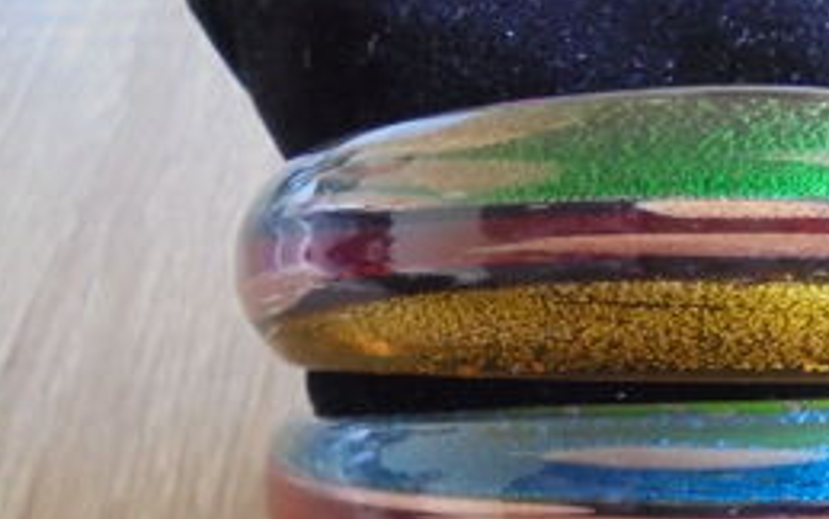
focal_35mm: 51
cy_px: 516
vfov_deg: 24.3
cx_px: 698
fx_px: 1152
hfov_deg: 37.7
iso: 400
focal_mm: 4.6
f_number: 3.5
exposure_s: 1/15
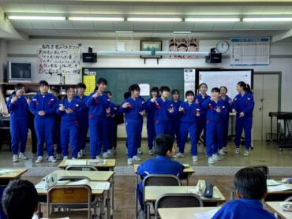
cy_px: 110
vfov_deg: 30.3
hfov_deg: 39.6
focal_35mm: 48
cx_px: 146
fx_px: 405
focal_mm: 6.76
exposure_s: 1/120
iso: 100
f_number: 1.78
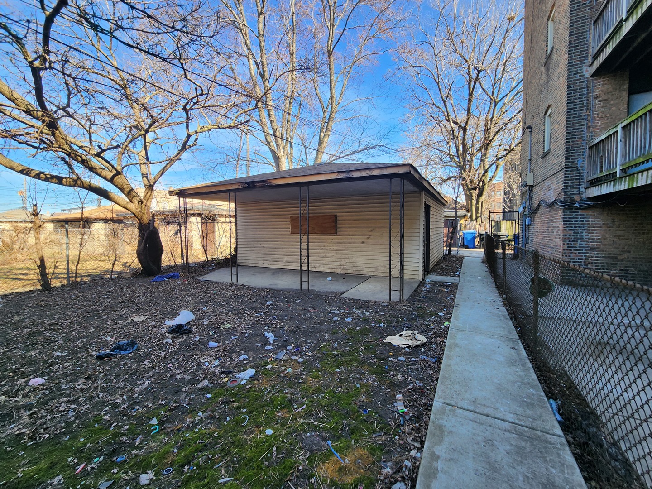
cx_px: 326
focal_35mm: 13
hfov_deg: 106.2
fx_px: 245
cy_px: 244
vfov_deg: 89.9
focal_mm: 2.2
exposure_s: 1/325
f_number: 2.2
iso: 50
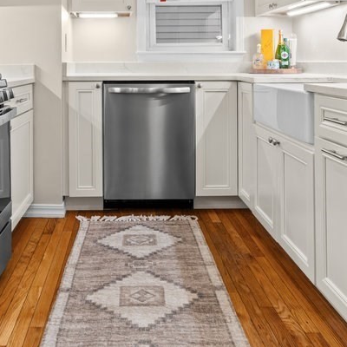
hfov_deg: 48.2
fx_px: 386
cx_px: 142
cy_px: 64
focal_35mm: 34
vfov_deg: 45.7
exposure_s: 1/1.25
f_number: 9
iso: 320
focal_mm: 16
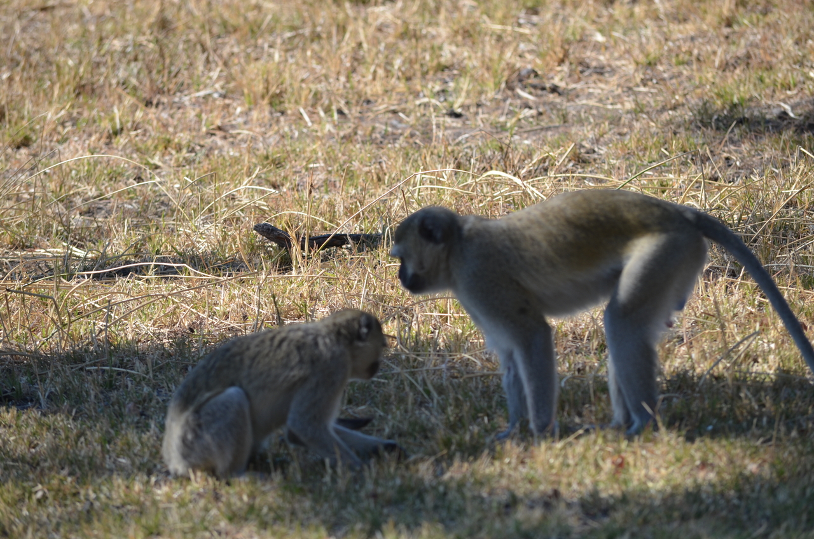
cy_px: 270
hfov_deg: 6.6
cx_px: 407
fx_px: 7108
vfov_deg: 4.3
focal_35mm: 315
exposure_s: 1/500
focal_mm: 210
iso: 200
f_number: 5.6
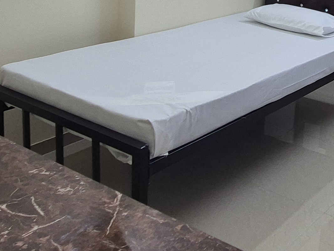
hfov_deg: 33.4
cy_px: -22
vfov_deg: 27.3
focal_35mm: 49
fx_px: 473
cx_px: 377
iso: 100
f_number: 2.2
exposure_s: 1/50
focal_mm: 2.2
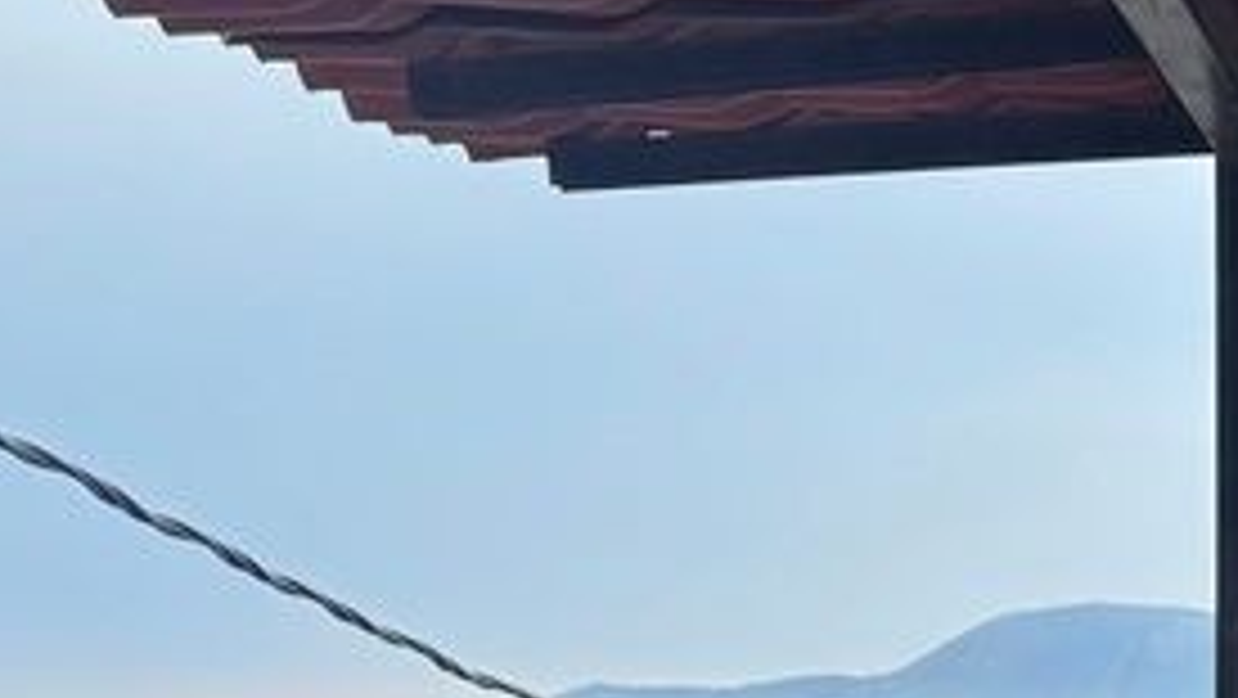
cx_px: 2152
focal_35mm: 114
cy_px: 928
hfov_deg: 16.2
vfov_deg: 10.4
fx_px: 3744
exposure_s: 1/60
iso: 250
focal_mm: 6.76
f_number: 1.78
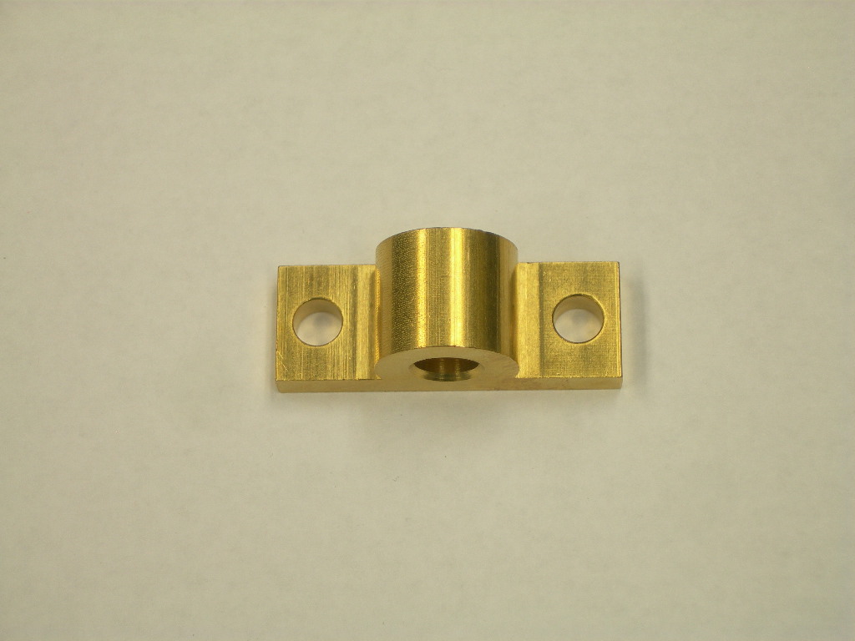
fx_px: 2791
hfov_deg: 17.4
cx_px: 428
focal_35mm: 113
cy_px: 320
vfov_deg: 13.1
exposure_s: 1/20
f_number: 4.9
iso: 50
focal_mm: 23.4
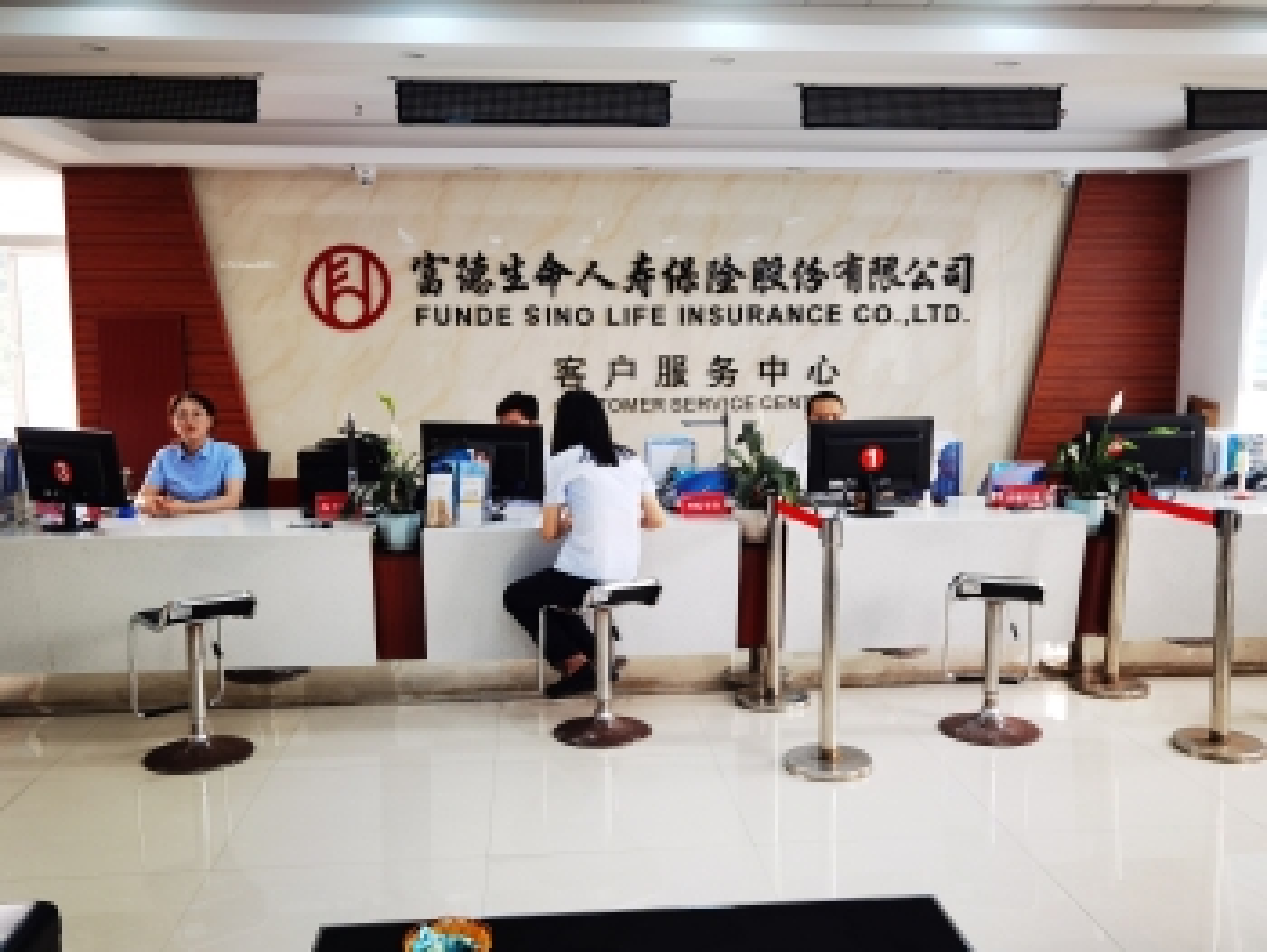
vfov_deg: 44.2
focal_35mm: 32
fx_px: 1172
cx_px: 634
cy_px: 476
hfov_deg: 56.8
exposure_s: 1/100
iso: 80
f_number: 1.9
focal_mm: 6.71
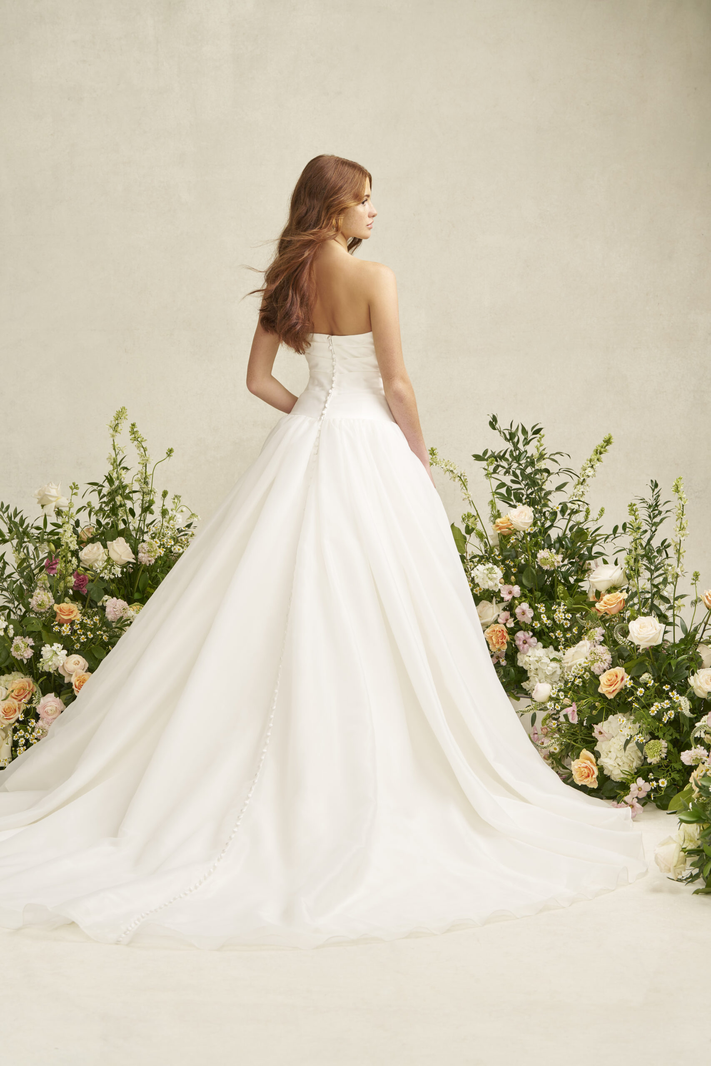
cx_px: 356
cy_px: 533
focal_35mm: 70
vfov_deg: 28.8
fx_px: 2073
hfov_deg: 19.5
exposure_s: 1/125
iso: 400
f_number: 5.6
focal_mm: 70
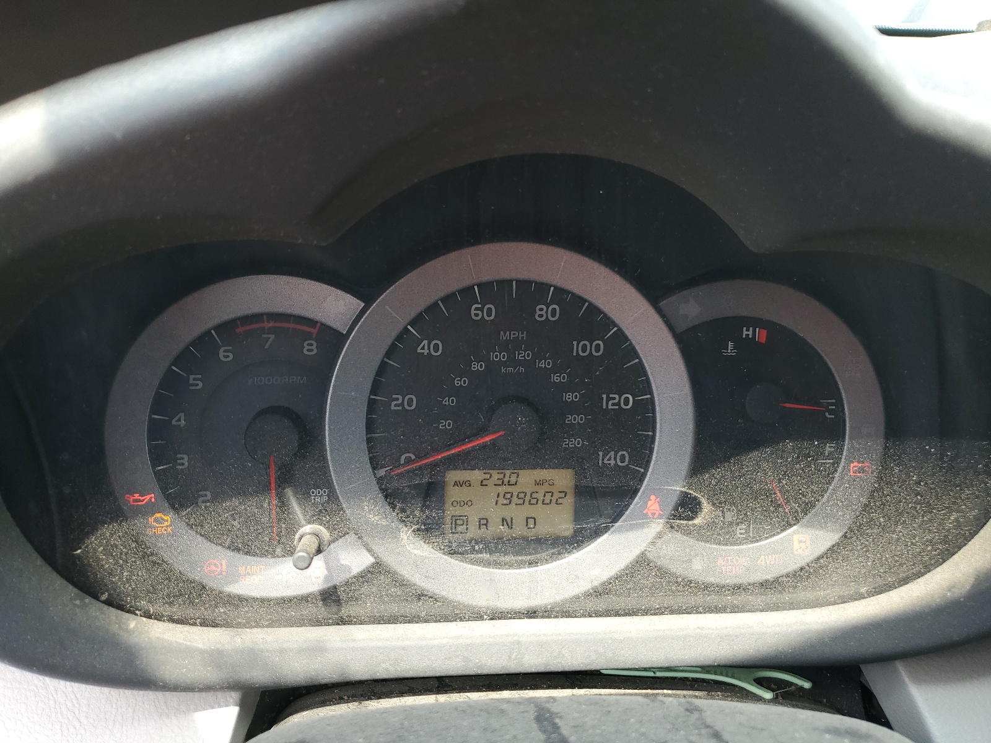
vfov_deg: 53.1
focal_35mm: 26
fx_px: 744
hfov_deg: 67.3
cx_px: 496
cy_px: 372
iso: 50
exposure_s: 1/208
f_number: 1.5
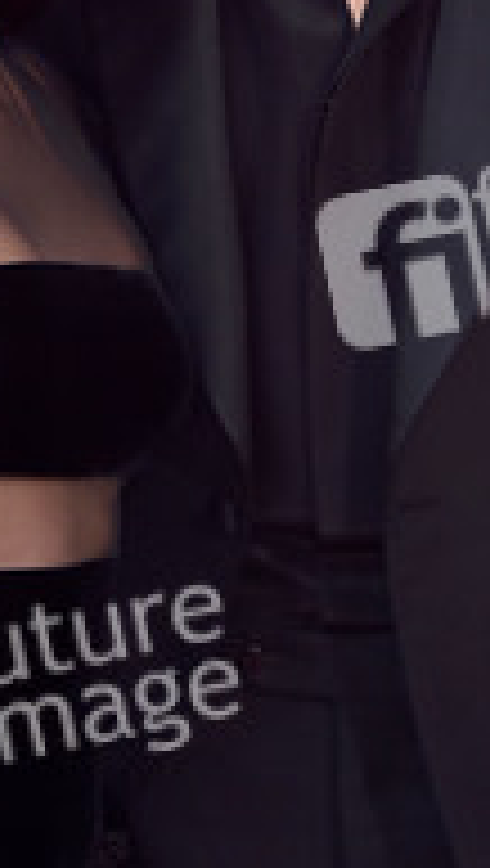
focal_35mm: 293
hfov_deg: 4.2
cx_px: 142
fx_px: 6747
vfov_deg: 7.3
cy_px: 18
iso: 500
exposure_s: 1/250
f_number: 7.1
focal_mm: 135
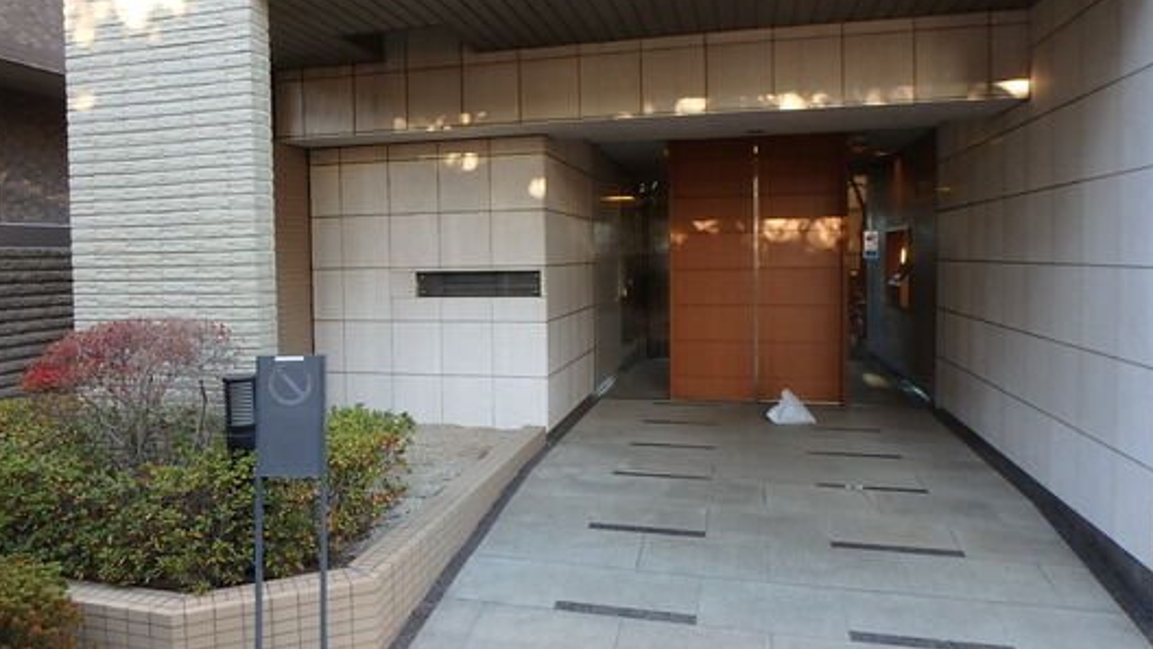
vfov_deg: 44.3
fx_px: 795
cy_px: 288
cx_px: 504
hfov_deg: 71.6
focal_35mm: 26
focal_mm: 3.7
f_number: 3.5
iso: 200
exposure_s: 1/60
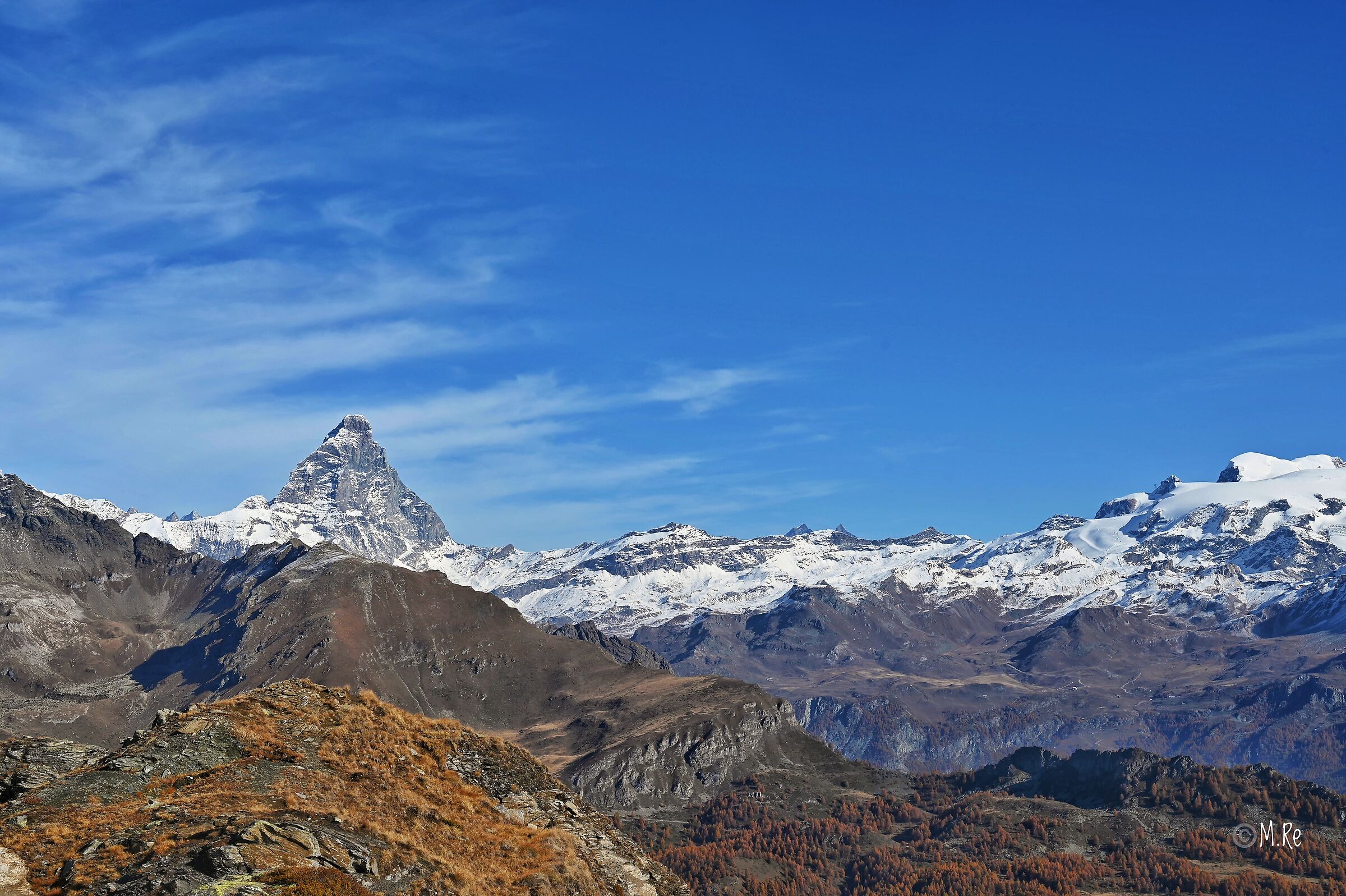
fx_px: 2018
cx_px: 673
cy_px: 448
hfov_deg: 36.9
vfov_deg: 25.0
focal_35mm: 54
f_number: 11
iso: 100
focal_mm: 54
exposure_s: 1/250
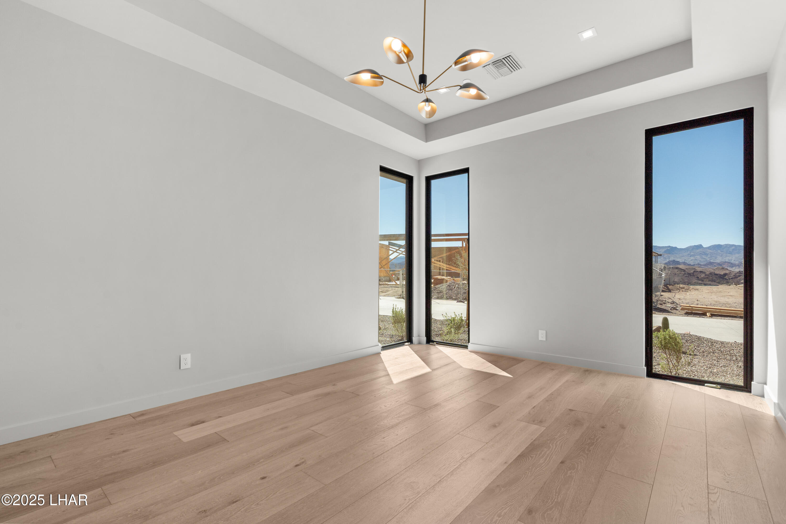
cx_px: 393
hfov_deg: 96.7
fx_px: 349
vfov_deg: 73.7
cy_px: 262
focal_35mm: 16
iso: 400
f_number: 8
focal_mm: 16
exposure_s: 1/20
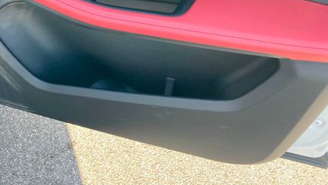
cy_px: 7
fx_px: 400
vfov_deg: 25.0
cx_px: 86
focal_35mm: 46
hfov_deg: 43.3
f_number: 1.8
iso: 64
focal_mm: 3.99
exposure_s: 1/121
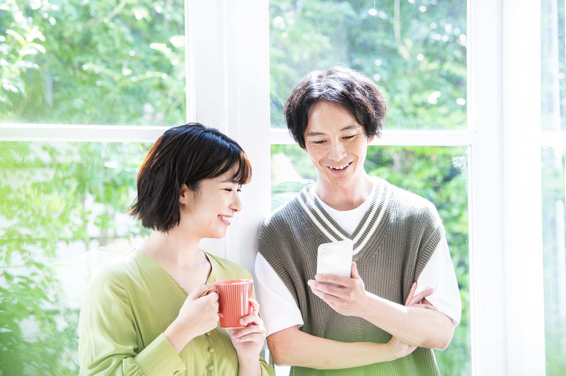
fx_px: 1916
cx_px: 283
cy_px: 188
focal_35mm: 122
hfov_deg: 16.8
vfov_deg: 11.2
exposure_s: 1/250
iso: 640
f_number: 4
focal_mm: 122
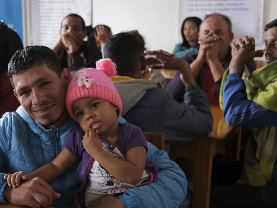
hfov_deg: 34.1
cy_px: 108
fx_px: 448
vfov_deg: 26.1
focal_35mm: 56
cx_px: 97
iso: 2000
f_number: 3.2
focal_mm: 27.7
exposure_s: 1/250
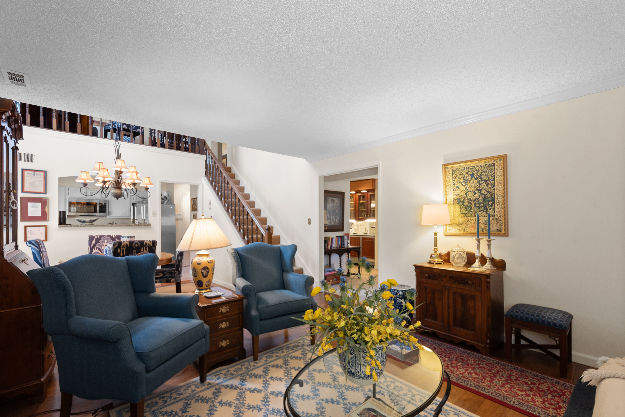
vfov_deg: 77.4
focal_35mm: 15
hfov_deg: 100.4
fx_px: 261
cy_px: 208
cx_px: 312
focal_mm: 15
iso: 400
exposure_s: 1/2
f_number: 7.1
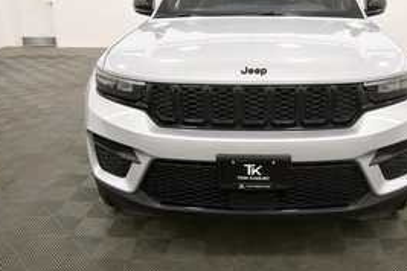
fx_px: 407
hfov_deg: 52.5
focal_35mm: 36
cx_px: 258
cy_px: 91
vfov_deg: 36.5
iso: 800
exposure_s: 1/160
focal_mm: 16
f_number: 5.3
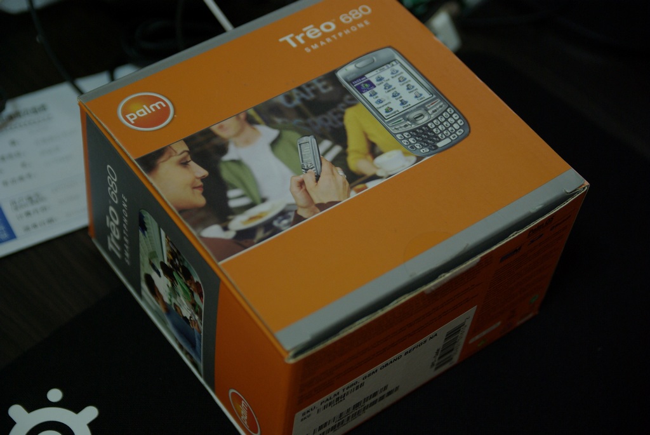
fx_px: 1355
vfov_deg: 18.2
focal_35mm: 75
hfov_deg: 27.0
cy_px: 218
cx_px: 325
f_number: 2.8
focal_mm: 50
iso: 400
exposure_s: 1/25
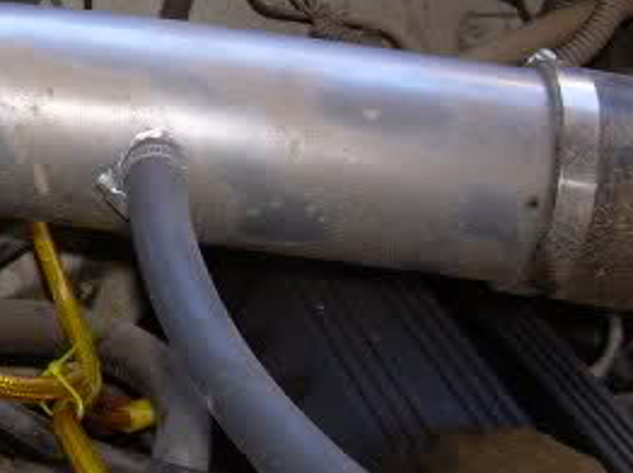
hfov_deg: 19.9
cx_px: -121
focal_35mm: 93
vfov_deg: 15.8
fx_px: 1699
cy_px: 145
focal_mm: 6.3
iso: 50
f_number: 2.8
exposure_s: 1/60
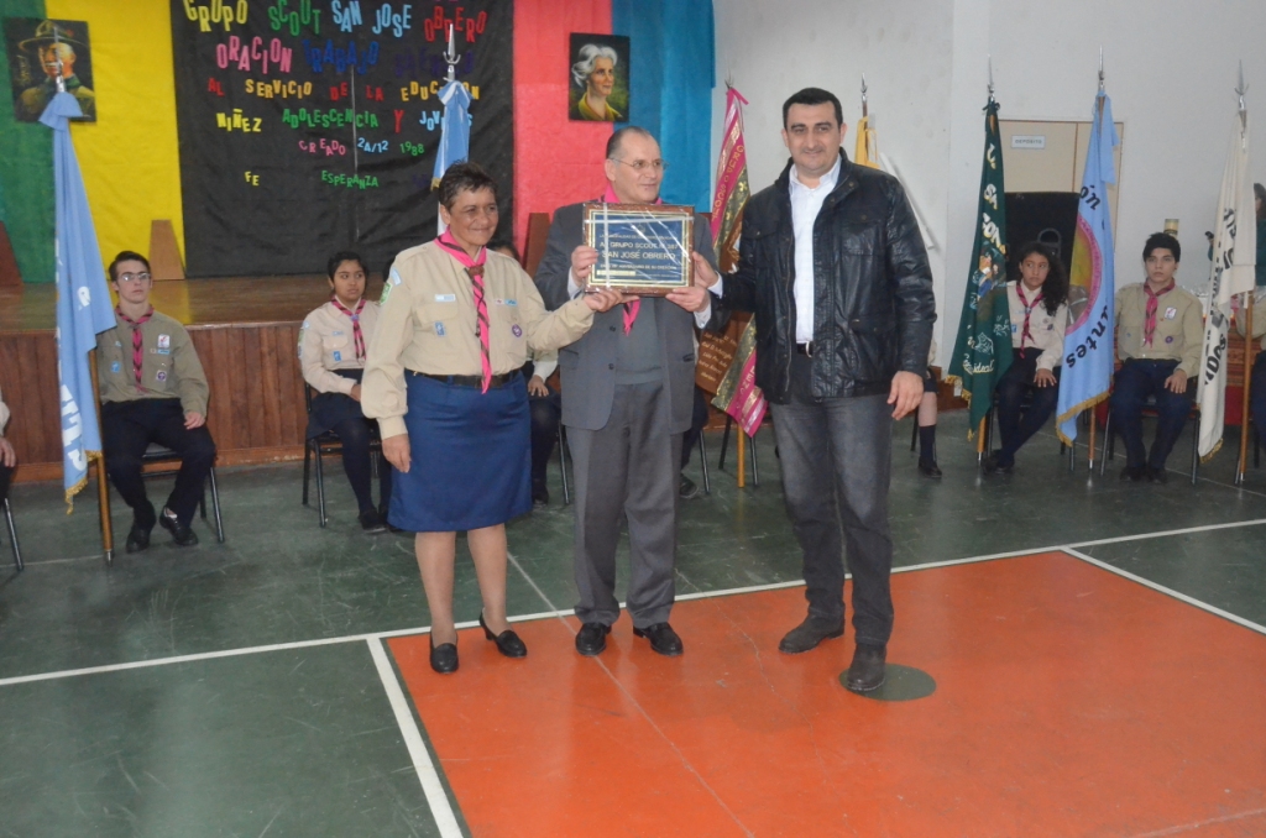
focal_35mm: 33
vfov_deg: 39.8
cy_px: 419
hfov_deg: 57.3
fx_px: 1158
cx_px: 633
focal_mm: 22
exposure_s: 1/60
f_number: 8
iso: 6400
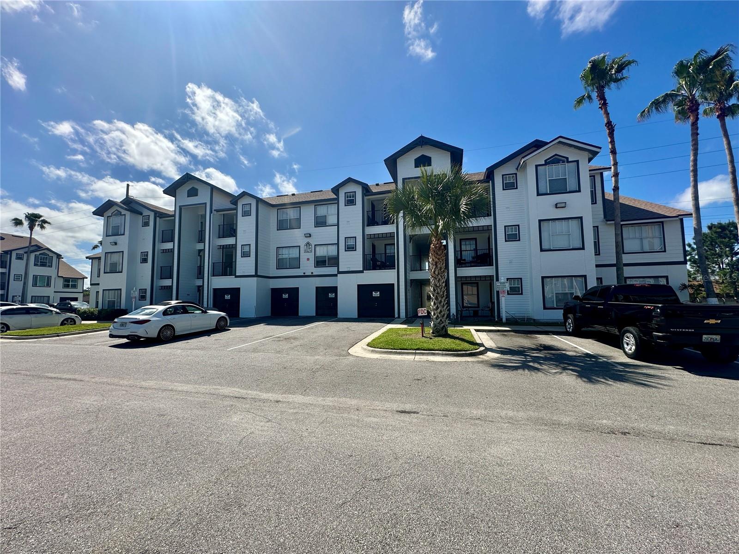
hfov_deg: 102.1
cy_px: 277
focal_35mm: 14
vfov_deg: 85.7
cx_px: 370
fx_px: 299
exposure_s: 1/2020
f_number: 2.2
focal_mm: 2.22
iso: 50
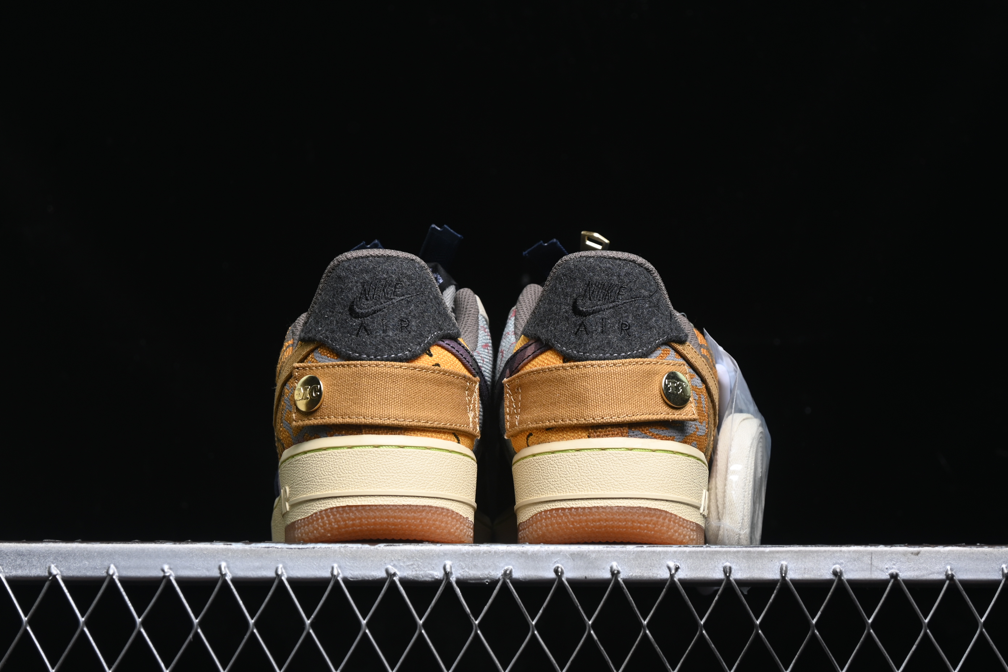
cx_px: 504
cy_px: 336
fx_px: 2100
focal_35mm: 75
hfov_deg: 27.0
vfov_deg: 18.2
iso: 160
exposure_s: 1/60
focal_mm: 50
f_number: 6.3
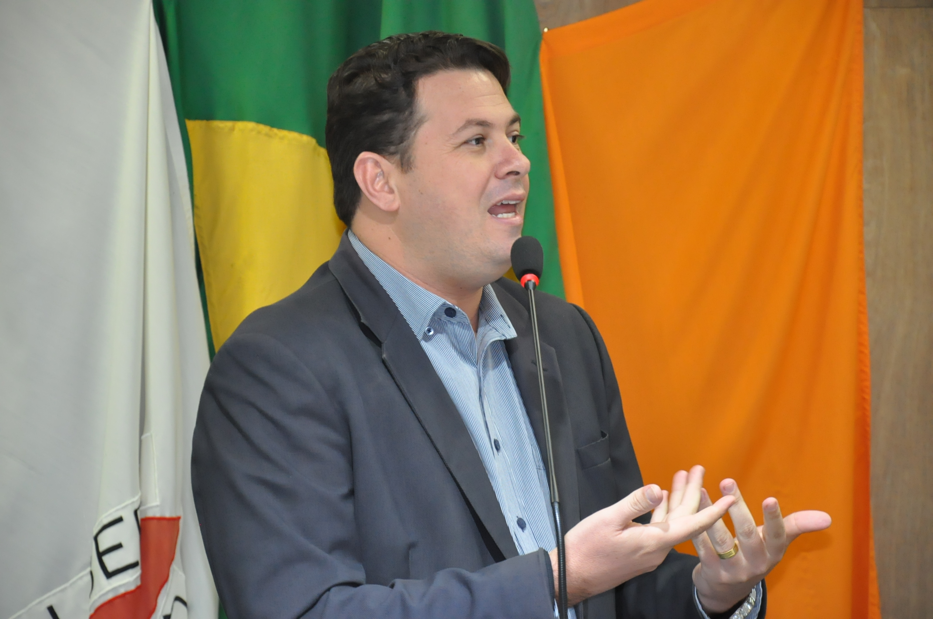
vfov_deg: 8.7
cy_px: 310
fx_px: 4077
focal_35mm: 158
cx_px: 466
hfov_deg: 13.1
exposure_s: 1/60
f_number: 5.6
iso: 2000
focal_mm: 105
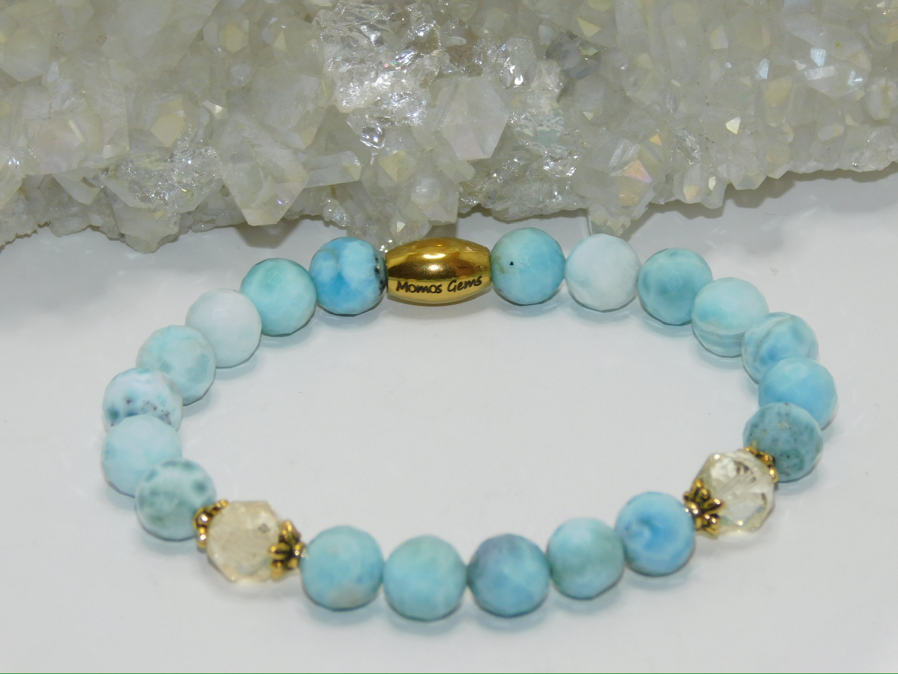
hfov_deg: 9.8
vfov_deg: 7.4
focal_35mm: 202
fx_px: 5240
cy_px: 337
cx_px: 449
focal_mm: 35.9
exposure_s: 1/60
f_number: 5.4
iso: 200
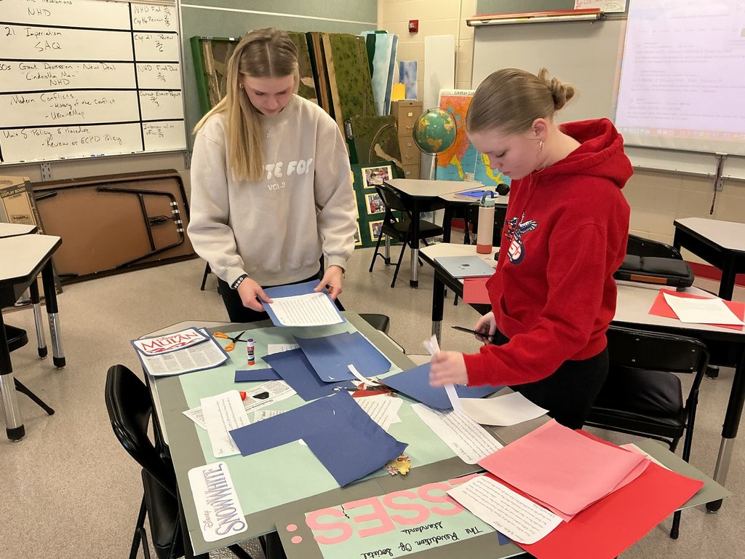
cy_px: 280
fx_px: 624
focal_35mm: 29
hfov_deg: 61.7
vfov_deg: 48.2
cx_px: 372
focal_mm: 3
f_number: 1.8
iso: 160
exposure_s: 1/60
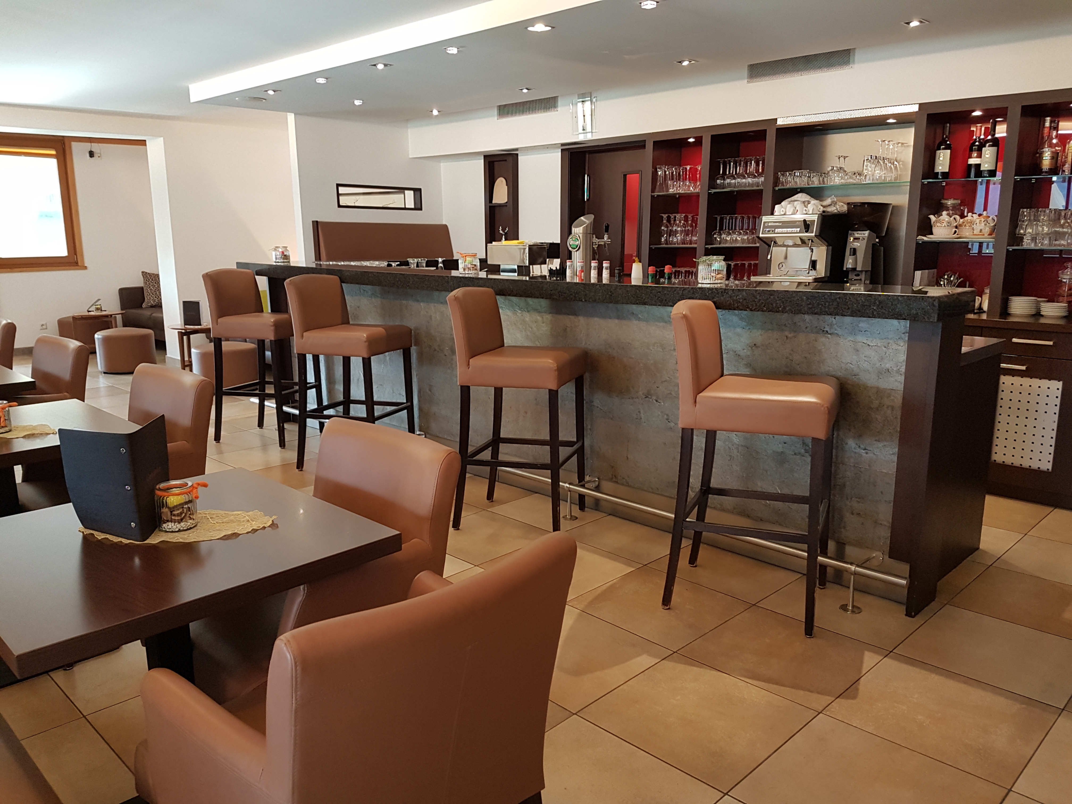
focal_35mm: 26
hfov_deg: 67.3
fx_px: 805
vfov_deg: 53.1
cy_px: 402
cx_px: 536
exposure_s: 1/50
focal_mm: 4.2
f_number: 1.7
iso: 125
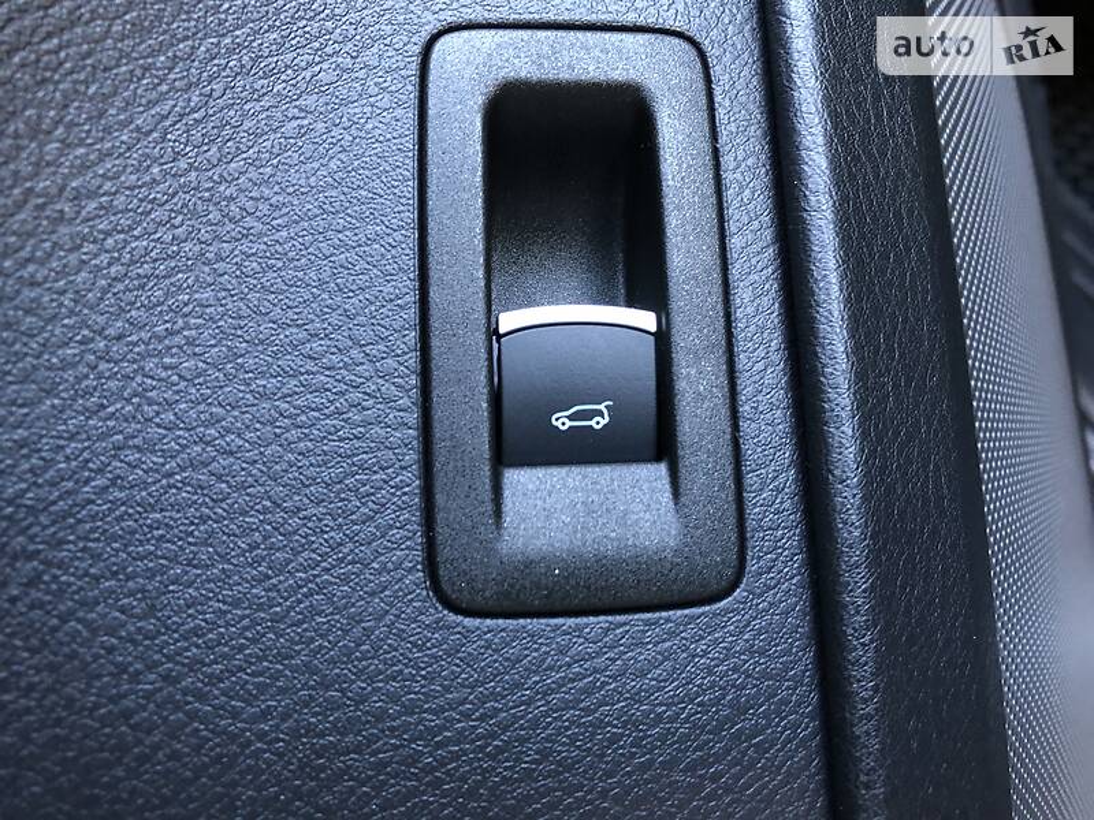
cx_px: 547
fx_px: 885
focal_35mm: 28
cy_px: 410
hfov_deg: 63.4
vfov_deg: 49.7
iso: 100
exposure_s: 1/13
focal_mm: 4
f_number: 1.8
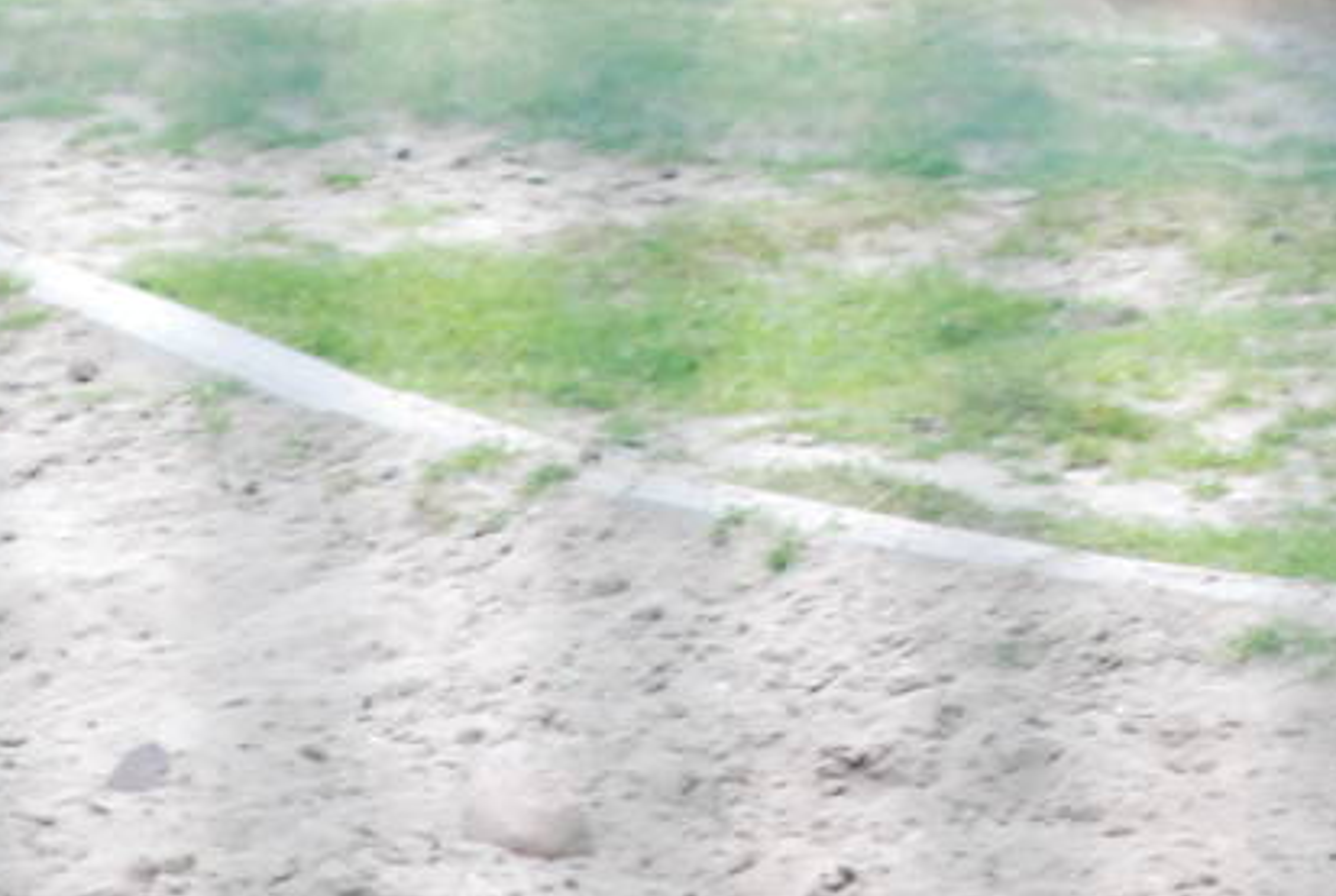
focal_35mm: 1132
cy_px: -344
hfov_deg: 1.8
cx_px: 1666
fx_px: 42082
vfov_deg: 1.2
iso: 1600
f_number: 9
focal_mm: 195
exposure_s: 1/160
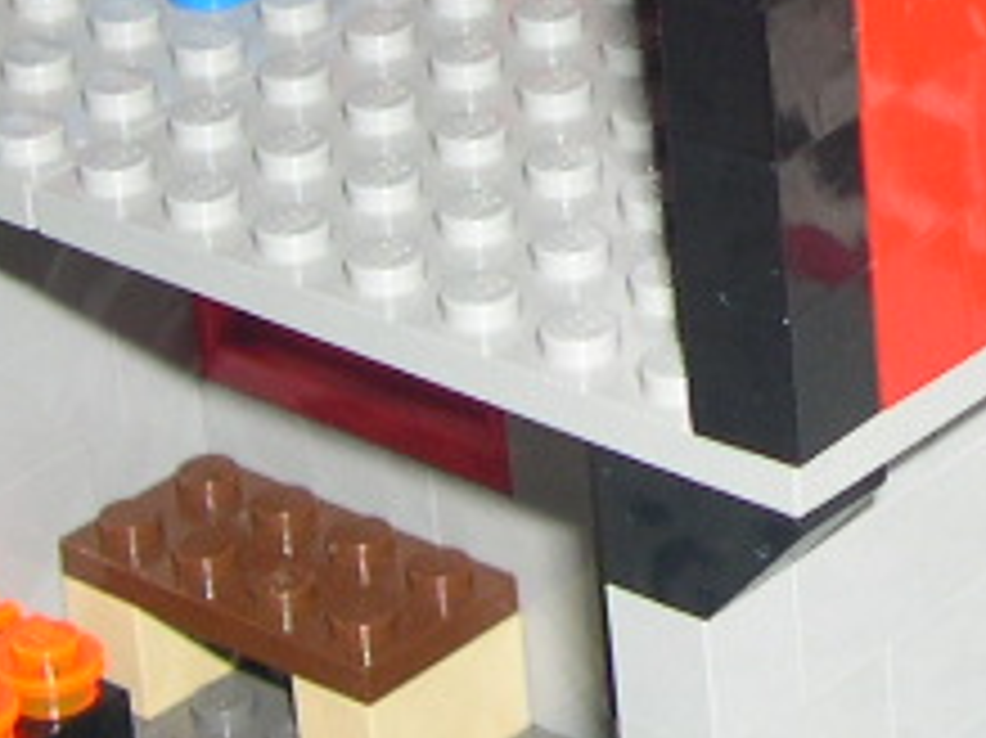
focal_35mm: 178
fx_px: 5067
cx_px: 1346
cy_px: -266
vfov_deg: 8.2
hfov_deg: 10.8
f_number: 2.8
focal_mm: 8
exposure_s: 1/60
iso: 100
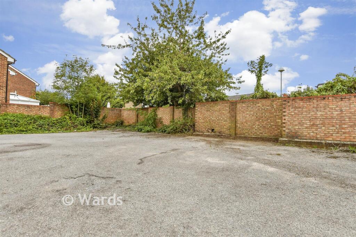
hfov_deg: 90.0
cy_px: 118
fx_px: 178
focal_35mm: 18
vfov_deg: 67.4
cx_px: 178
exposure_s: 1/500
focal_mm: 12
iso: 320
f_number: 8
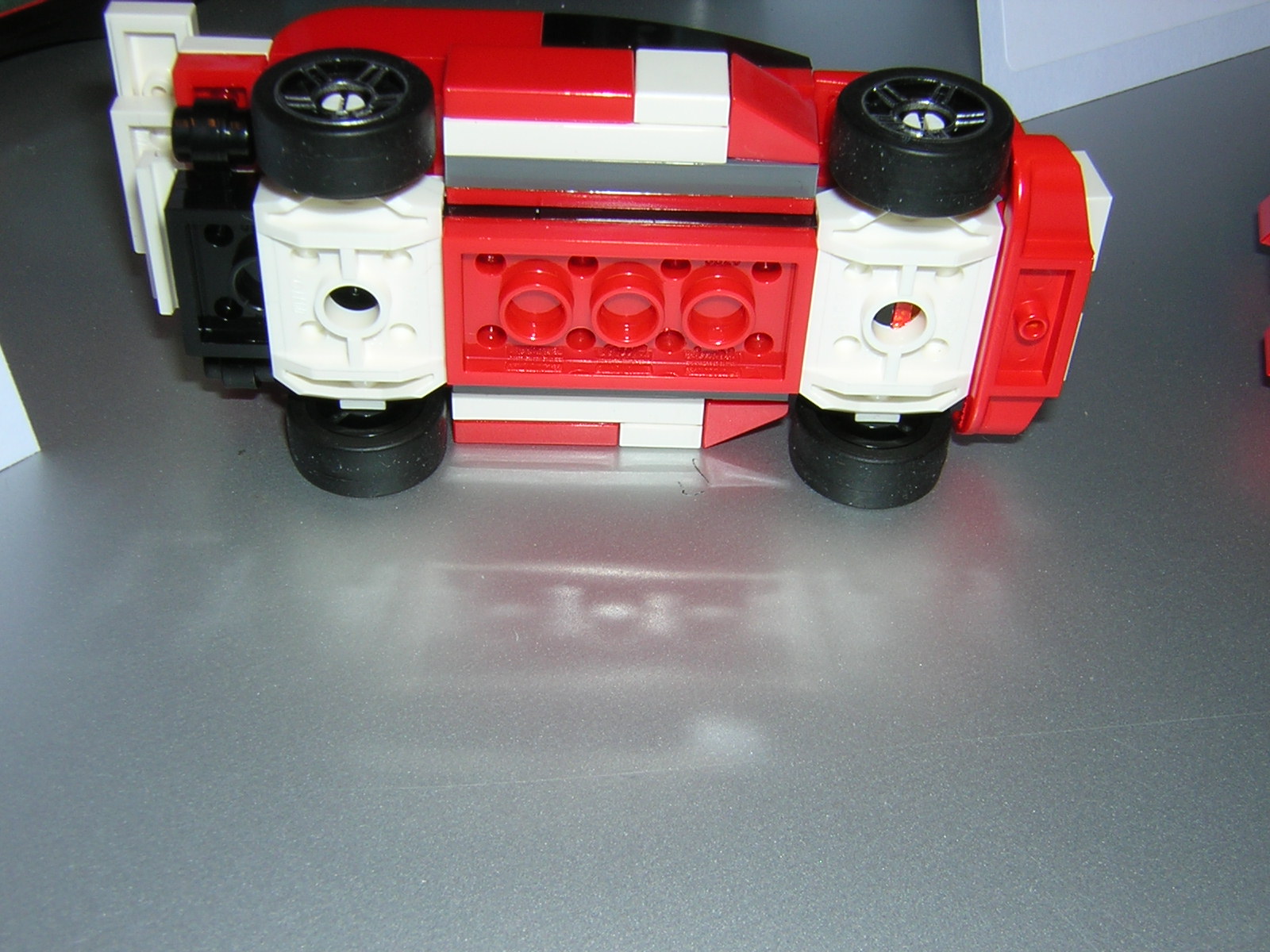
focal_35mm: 47
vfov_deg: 30.9
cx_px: 635
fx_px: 1724
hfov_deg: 40.4
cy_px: 476
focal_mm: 6.1
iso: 100
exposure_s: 1/60.1
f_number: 5.8
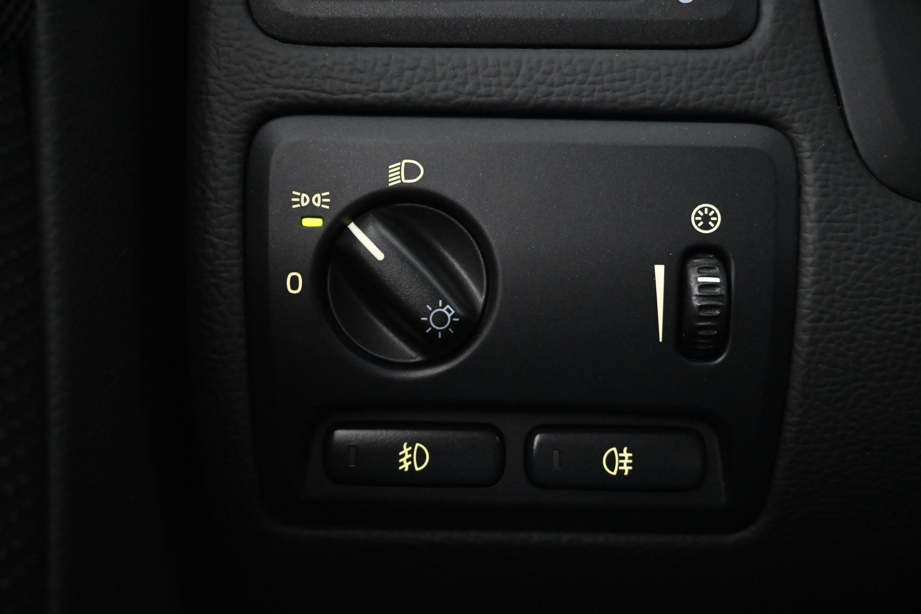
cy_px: 307
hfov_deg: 49.6
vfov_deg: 34.2
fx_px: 998
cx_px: 460
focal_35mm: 39
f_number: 4.5
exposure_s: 1/40
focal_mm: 26
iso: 6400
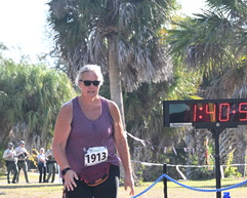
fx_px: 1879
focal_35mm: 257
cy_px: 155
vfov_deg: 6.0
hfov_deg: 7.5
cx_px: 82
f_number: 11
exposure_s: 1/500
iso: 3600
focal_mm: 120
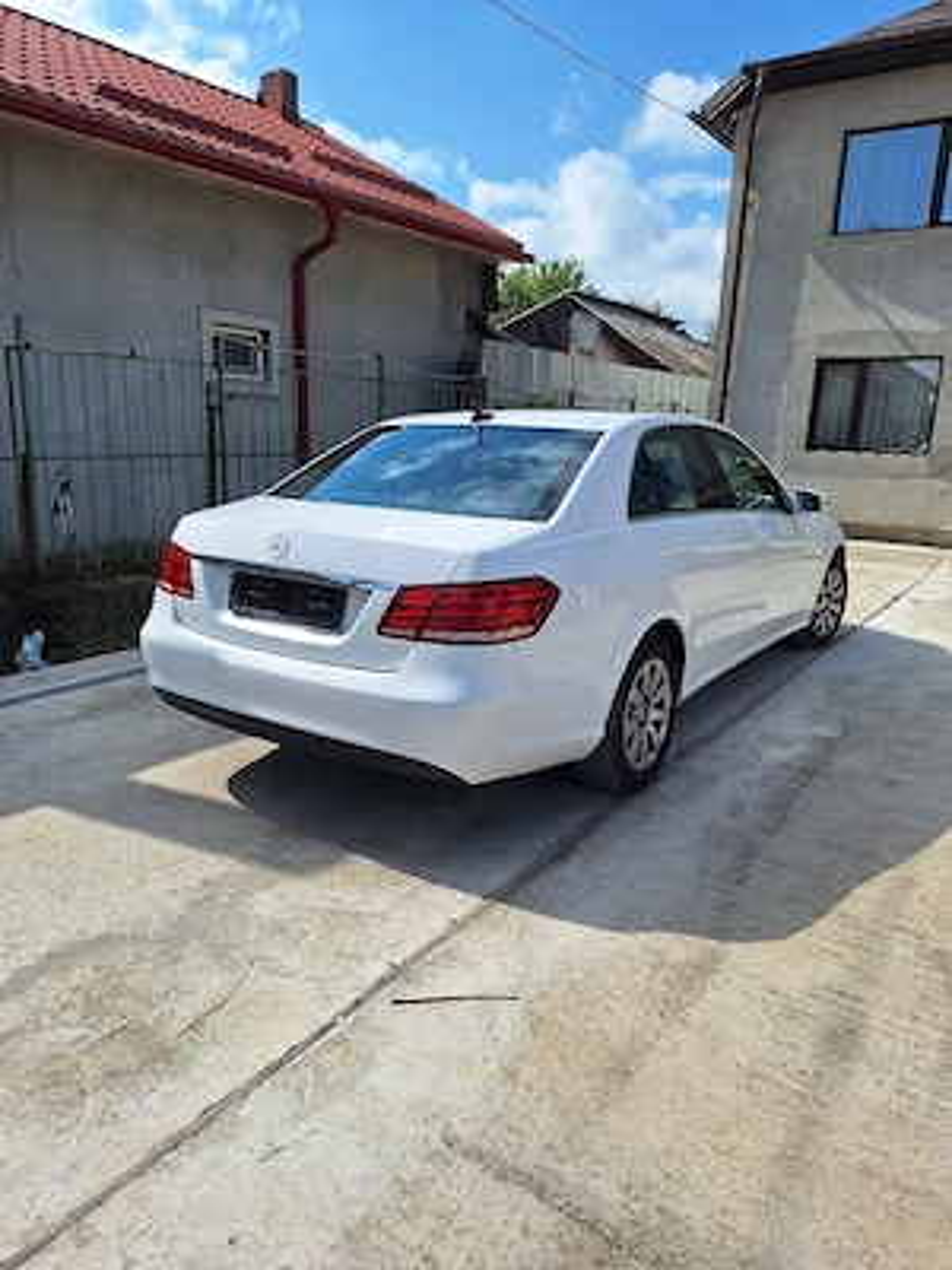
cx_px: 476
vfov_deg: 73.9
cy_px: 635
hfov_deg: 58.9
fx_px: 843
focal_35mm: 23
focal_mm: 5.54
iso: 40
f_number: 1.8
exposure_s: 1/5000
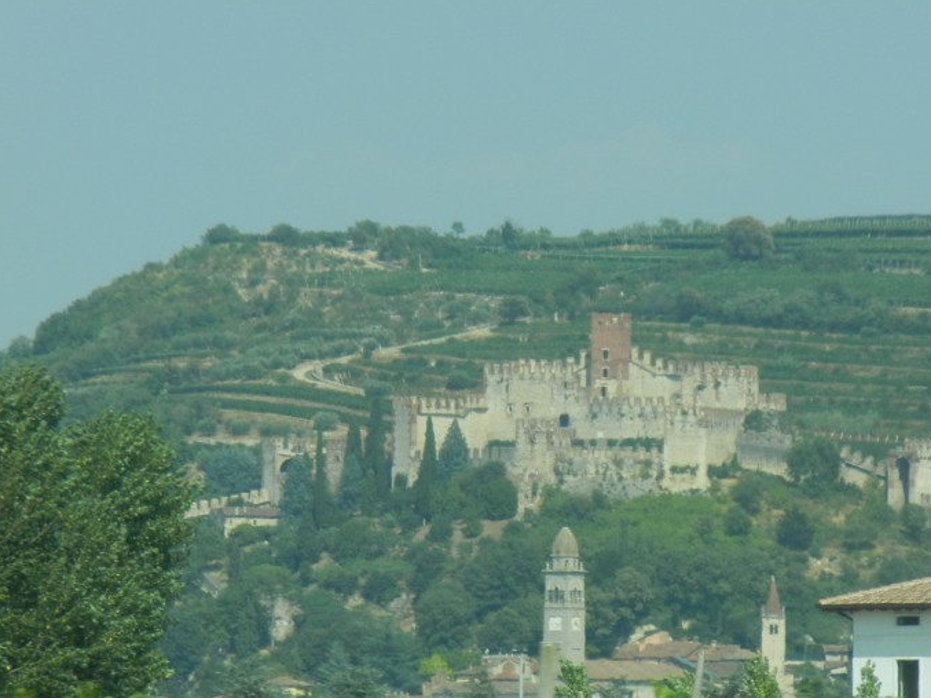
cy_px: 490
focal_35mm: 454
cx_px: 576
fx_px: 12204
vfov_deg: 3.3
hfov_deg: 4.4
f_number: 5.6
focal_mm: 54
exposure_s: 1/510
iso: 160
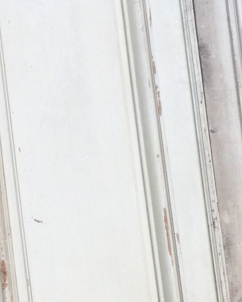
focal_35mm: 145
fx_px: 1298
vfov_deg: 13.0
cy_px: 335
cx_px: 107
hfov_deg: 10.7
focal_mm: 3.3
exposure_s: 1/138
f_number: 2.4
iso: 25
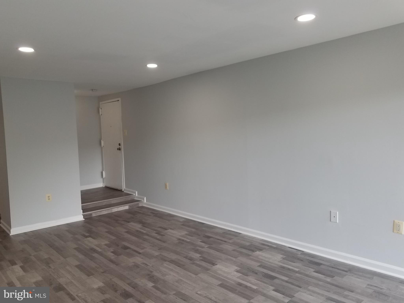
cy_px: 152
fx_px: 303
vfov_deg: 53.1
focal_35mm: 26
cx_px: 202
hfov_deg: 67.3
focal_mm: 4.2
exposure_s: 1/120
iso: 64
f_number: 1.7
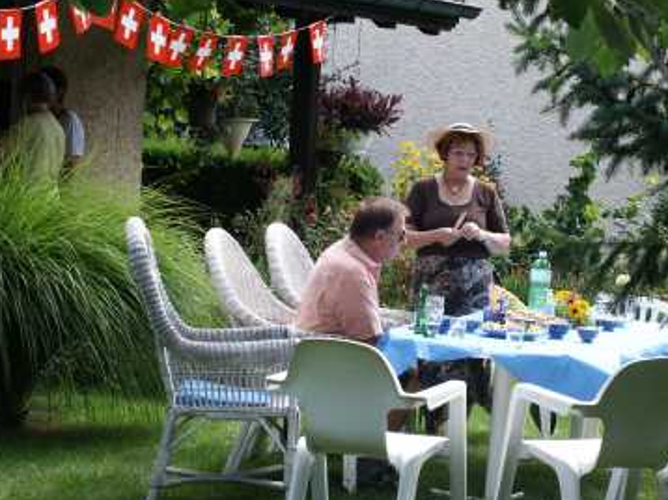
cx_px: 420
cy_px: 265
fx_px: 2198
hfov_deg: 17.3
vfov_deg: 13.0
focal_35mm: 114
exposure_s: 1/90
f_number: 6.7
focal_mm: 21.19
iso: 100
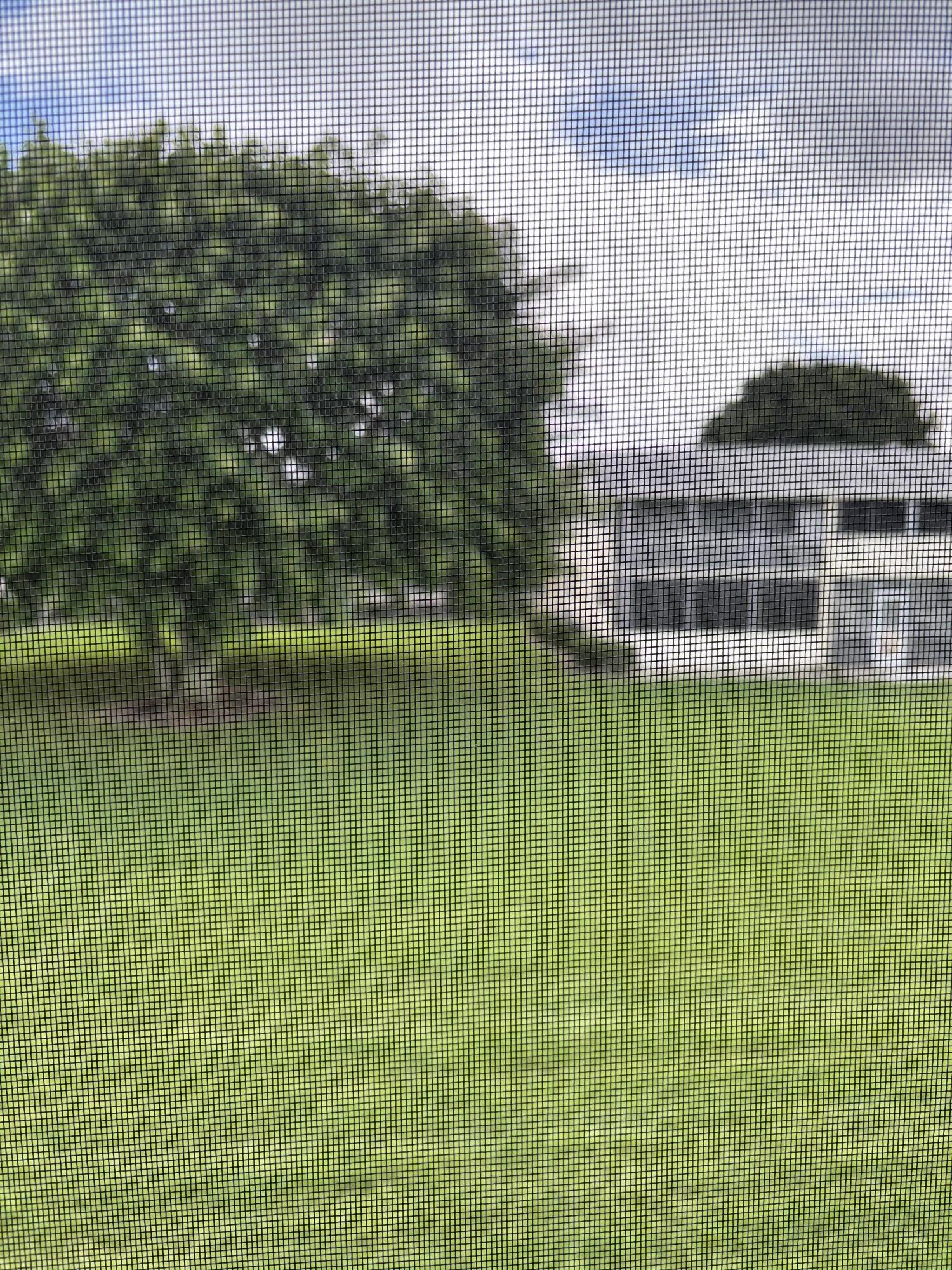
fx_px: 953
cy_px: 635
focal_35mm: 26
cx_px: 476
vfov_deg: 67.3
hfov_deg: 53.1
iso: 50
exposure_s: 1/732
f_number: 1.6
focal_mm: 5.96
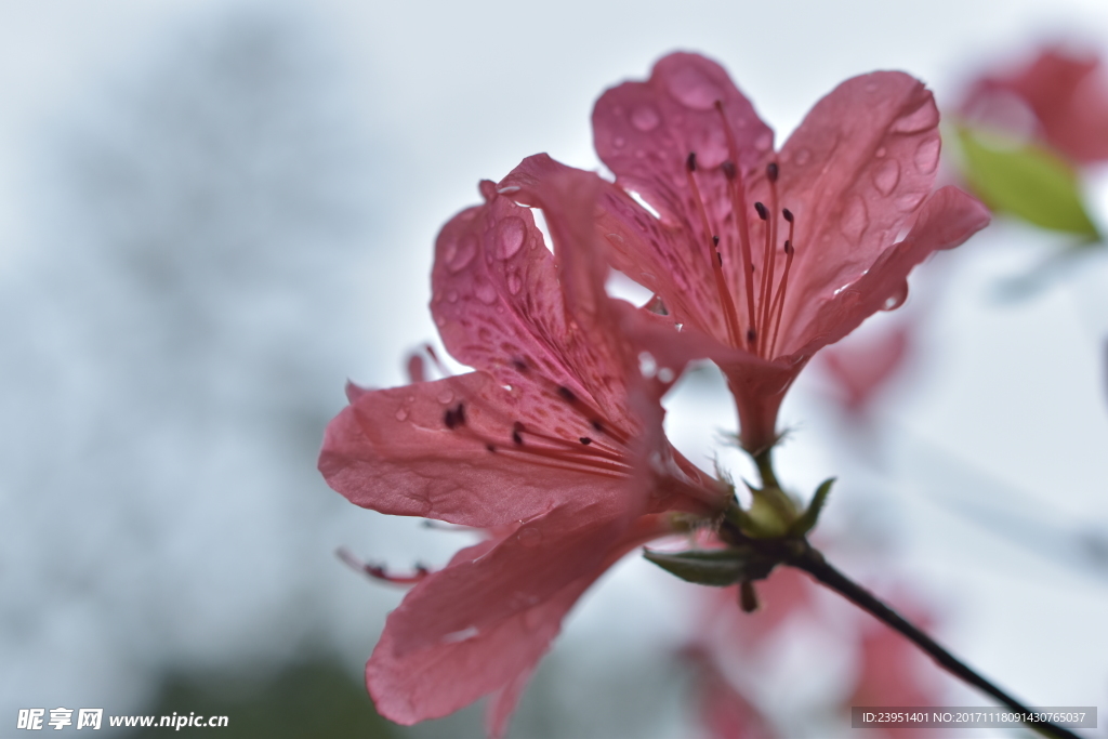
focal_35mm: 52
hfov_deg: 37.8
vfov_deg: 25.8
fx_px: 1616
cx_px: 554
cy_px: 370
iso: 125
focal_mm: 35
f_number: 3.5
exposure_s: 1/250
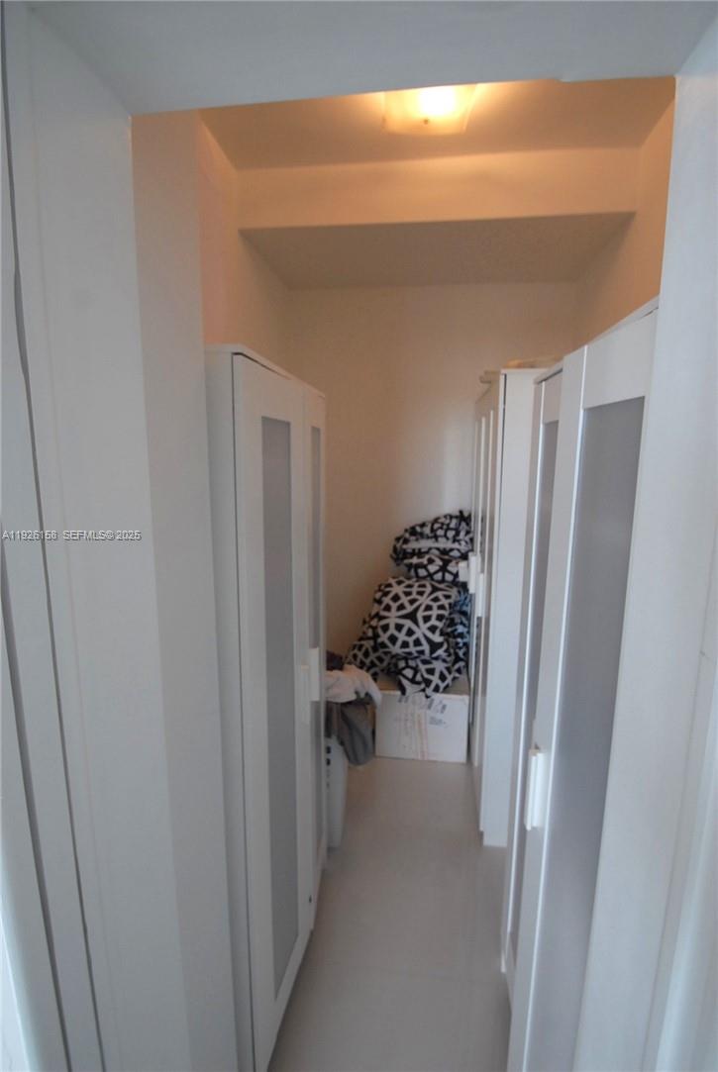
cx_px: 359
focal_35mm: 16
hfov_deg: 72.2
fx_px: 492
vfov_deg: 94.9
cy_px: 536
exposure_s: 1/60
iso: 400
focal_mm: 11
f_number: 5.6
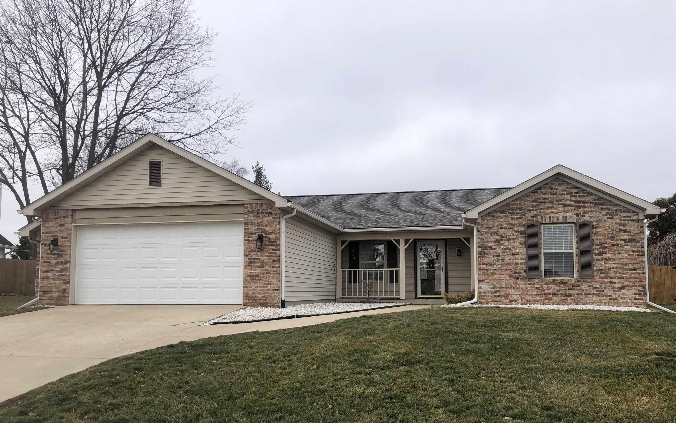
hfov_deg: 62.9
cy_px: 255
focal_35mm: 30
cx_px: 341
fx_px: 553
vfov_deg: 41.6
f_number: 1.8
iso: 20
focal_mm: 4
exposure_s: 1/1473
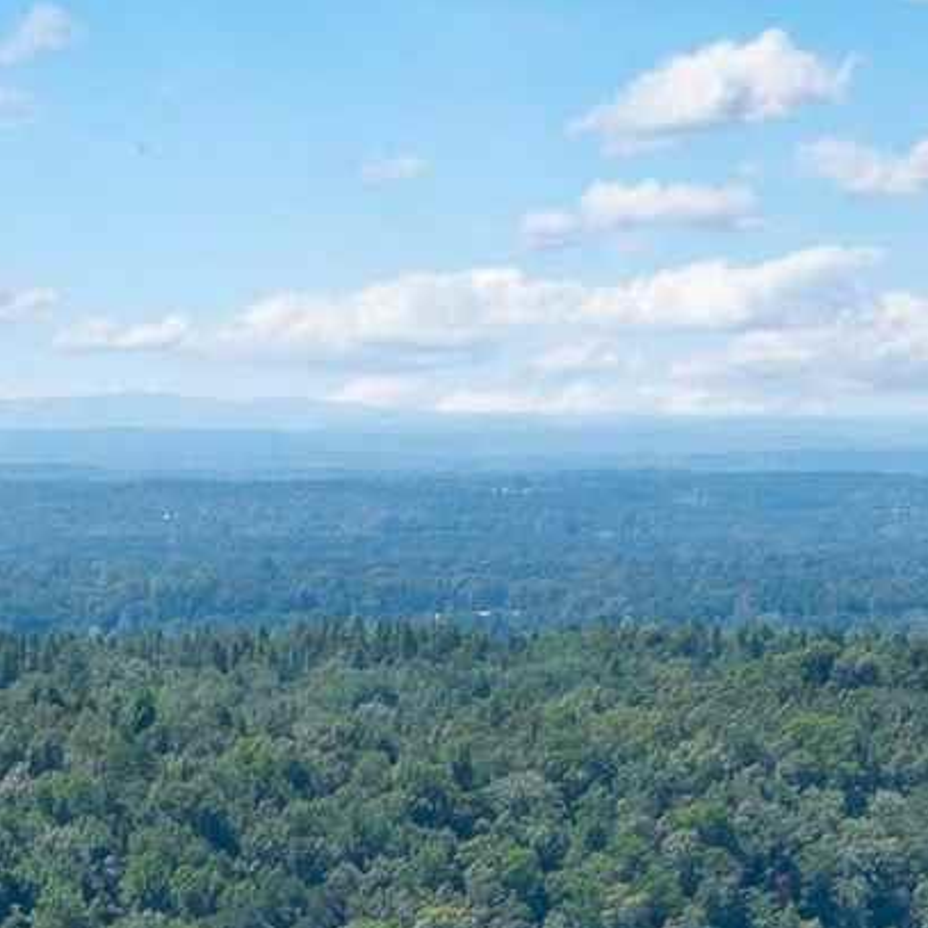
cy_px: 2326
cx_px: -258
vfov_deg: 9.5
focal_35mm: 160
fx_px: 4853
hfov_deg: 10.7
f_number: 4.5
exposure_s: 1/60
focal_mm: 12.29
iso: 100
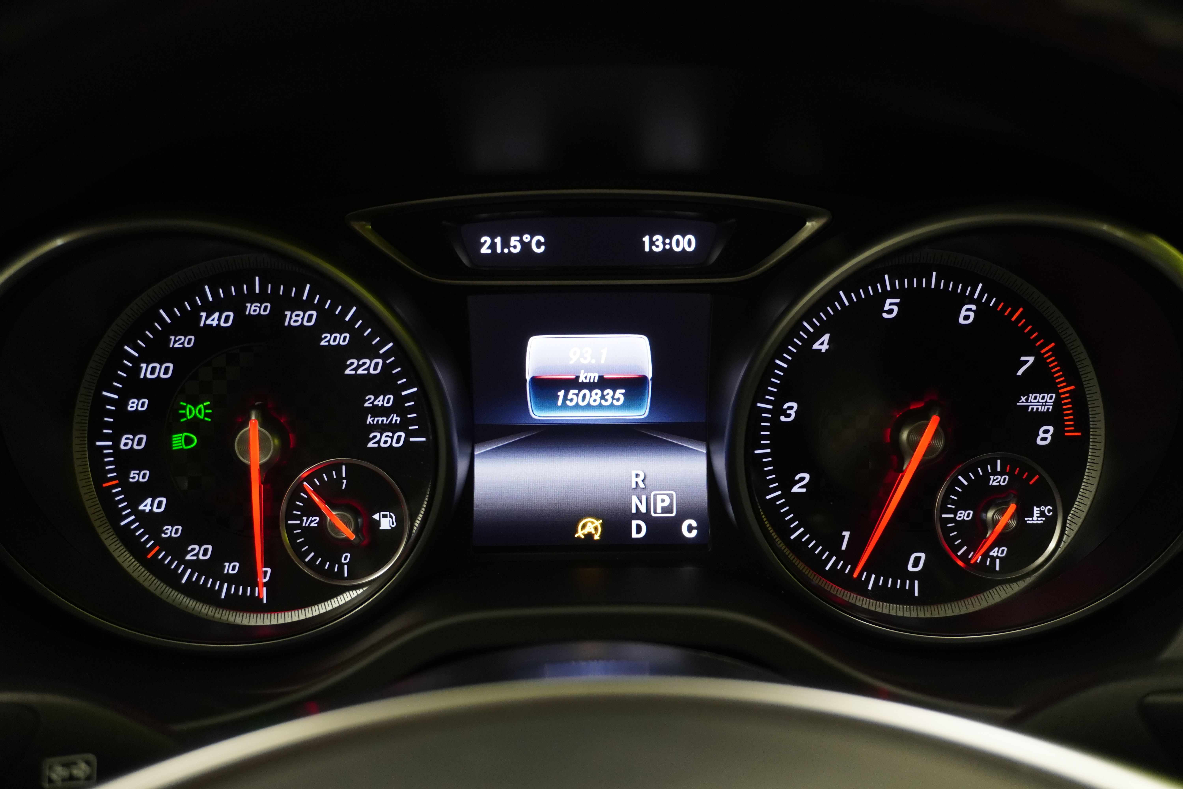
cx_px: 592
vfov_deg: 34.2
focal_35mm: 39
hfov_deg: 49.6
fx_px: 1281
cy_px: 394
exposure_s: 1/40
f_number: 4.5
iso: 1250
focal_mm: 26
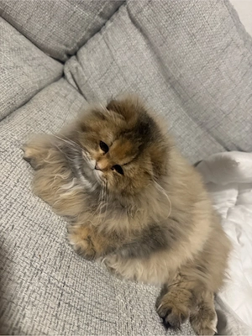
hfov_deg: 56.8
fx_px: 233
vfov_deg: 71.6
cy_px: 168
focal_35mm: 24
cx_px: 126
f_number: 1.78
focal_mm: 6.76
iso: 800
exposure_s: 1/50
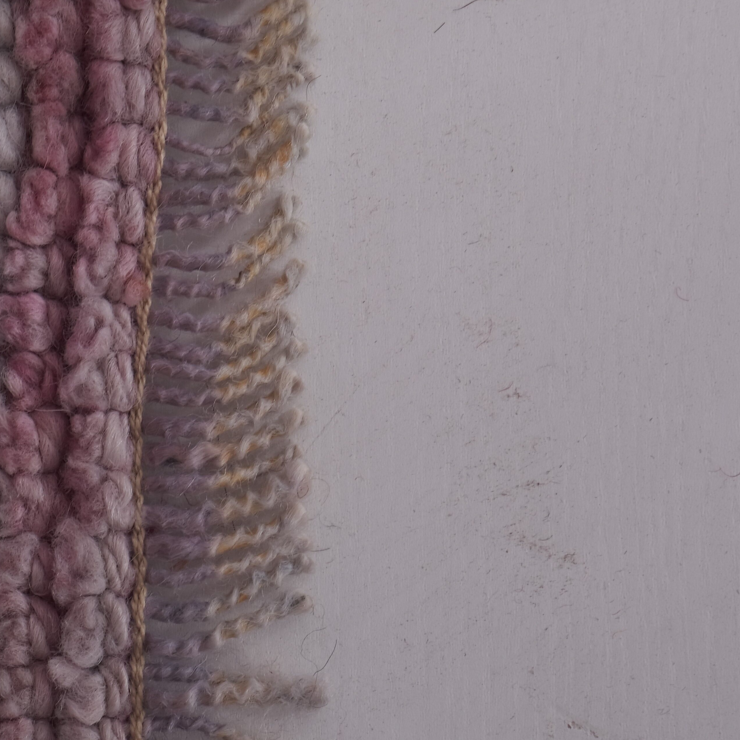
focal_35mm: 249
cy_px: 349
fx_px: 6022
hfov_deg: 7.0
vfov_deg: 7.0
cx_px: 163
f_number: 13
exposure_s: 1/160
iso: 160
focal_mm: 80
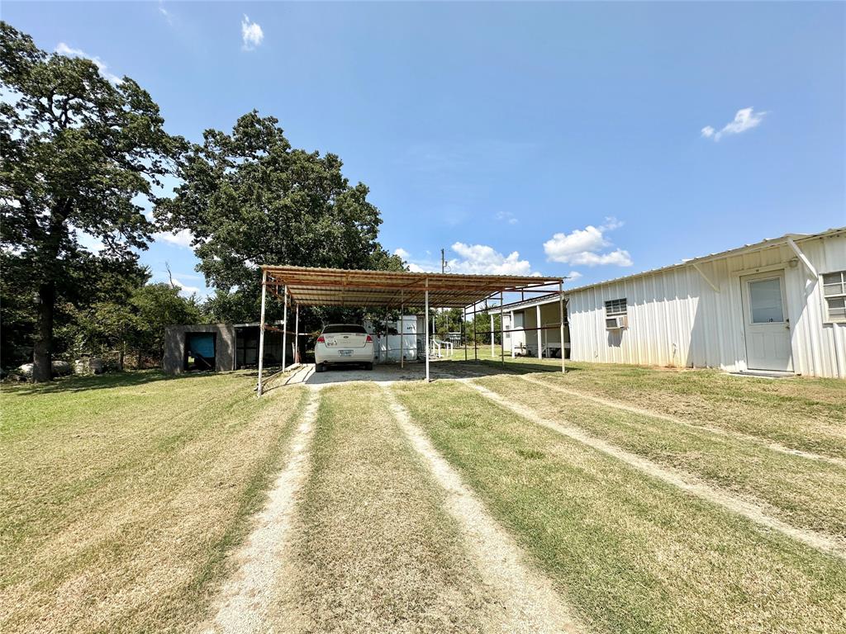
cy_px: 317
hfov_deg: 102.1
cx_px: 423
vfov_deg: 85.7
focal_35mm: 14
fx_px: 342
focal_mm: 2.22
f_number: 2.2
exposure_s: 1/2212
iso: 40
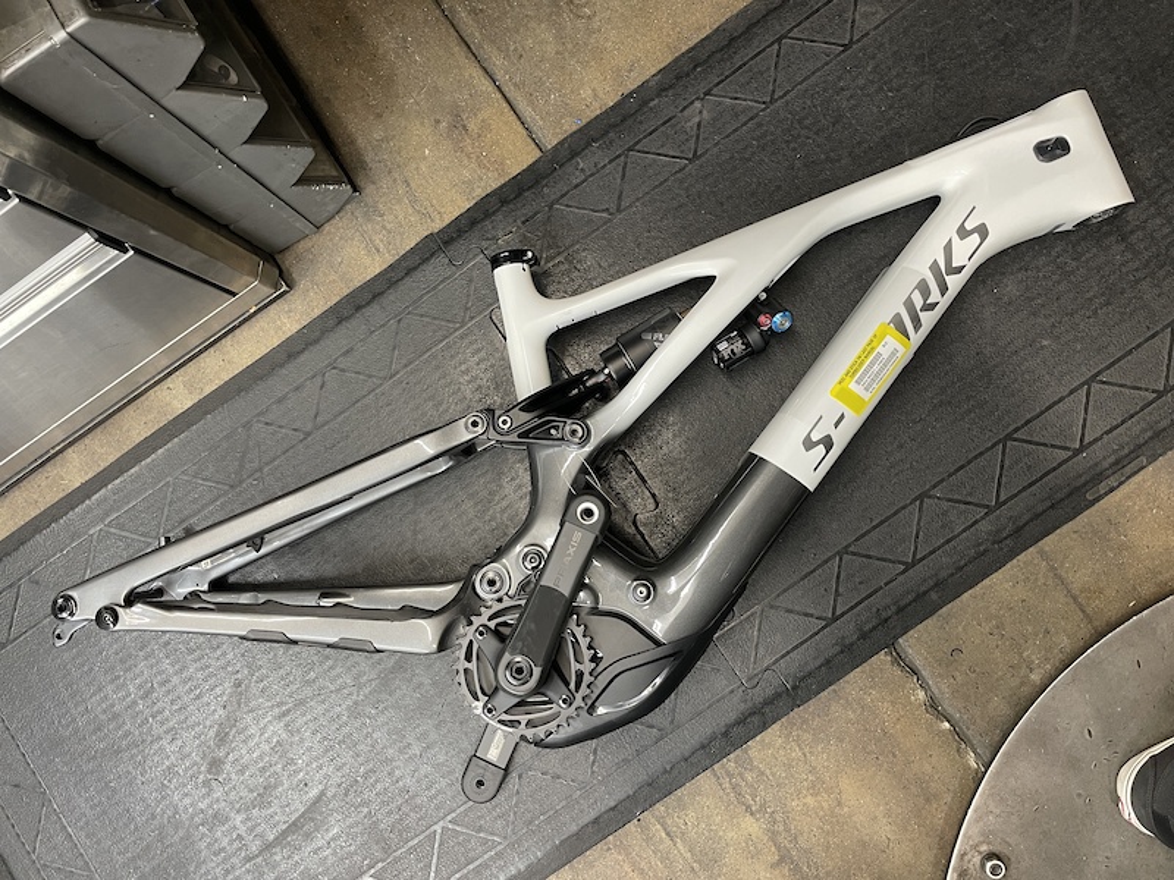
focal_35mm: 26
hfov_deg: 67.3
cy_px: 440
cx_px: 587
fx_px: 882
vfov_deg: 53.1
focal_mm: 4.2
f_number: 1.6
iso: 250
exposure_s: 1/60
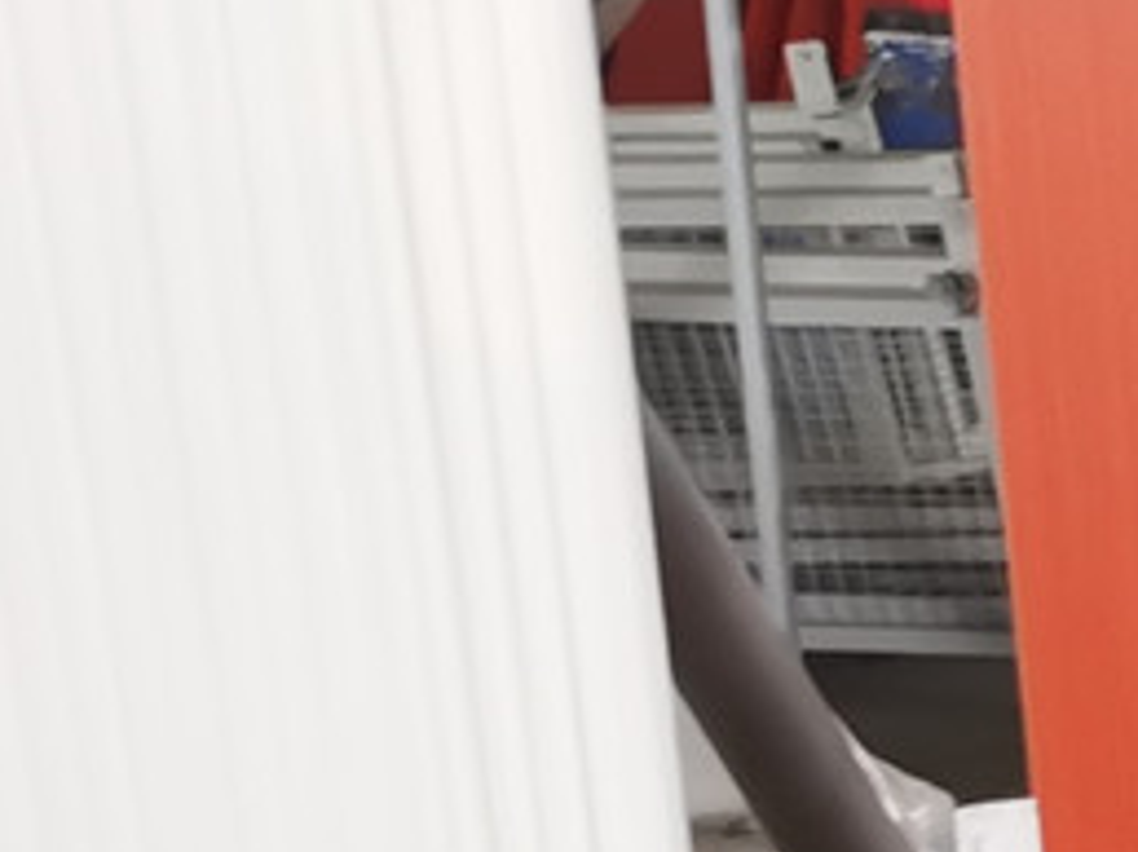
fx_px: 5157
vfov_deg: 9.0
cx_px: 2836
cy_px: 1596
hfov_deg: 10.6
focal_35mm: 157
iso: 400
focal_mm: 5.58
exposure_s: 1/25
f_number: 1.8
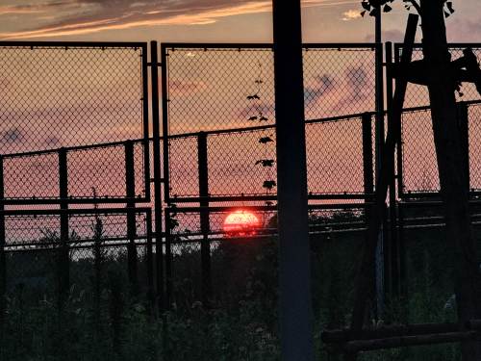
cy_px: 180
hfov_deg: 7.5
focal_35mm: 263
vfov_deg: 5.7
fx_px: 3654
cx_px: 240
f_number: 3.4
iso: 50
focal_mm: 14.46
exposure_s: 1/4.59
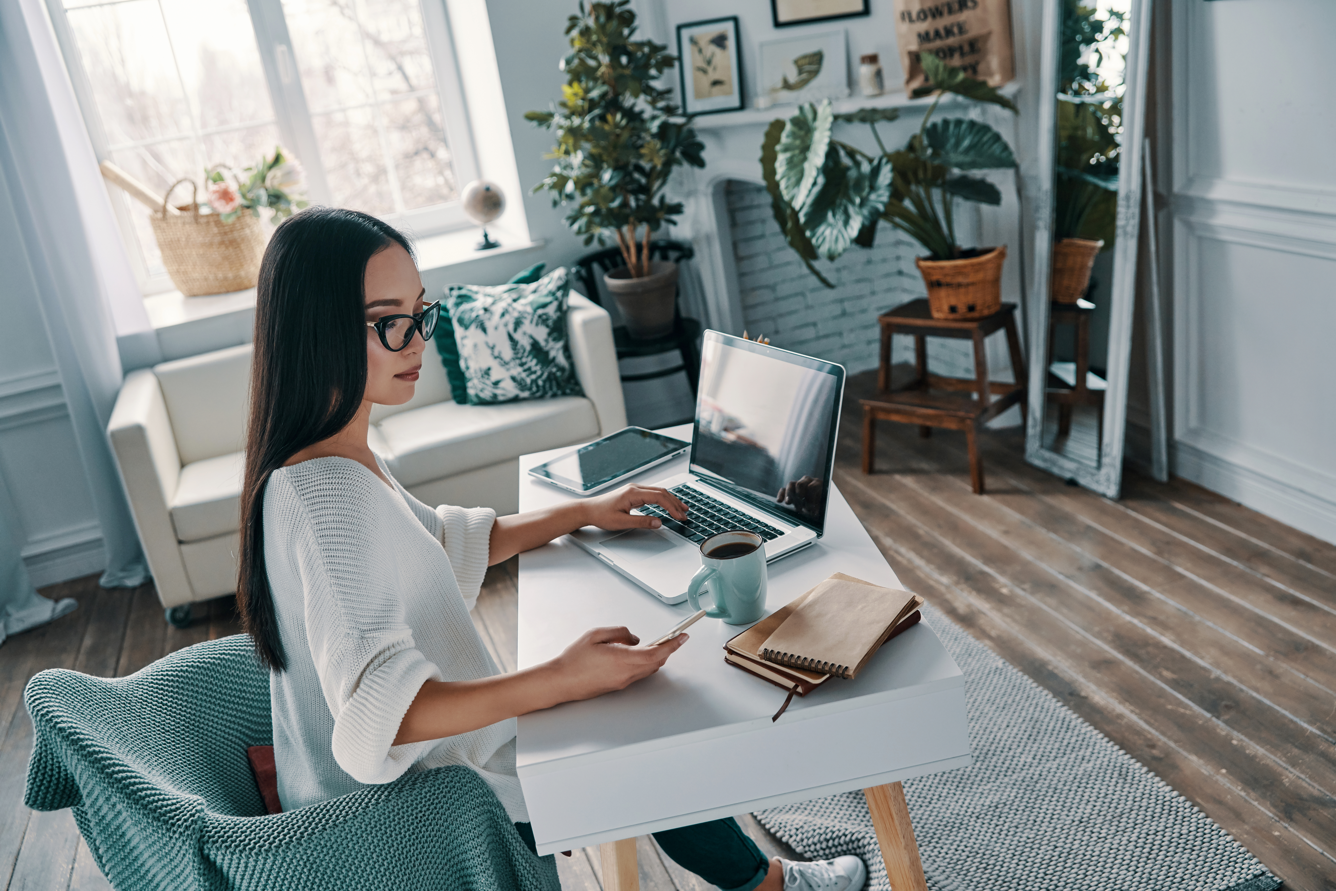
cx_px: 668
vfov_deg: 43.6
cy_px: 446
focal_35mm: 30
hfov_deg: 61.9
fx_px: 1113
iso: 400
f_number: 3.2
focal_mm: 30
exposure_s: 1/100
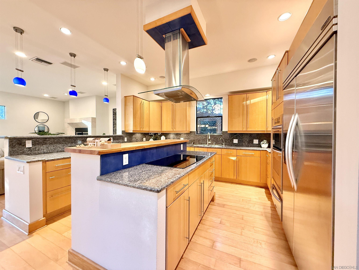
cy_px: 135
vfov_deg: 85.7
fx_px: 145
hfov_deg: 102.1
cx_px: 180
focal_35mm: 14
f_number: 2.2
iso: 400
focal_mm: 2.22
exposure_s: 1/60
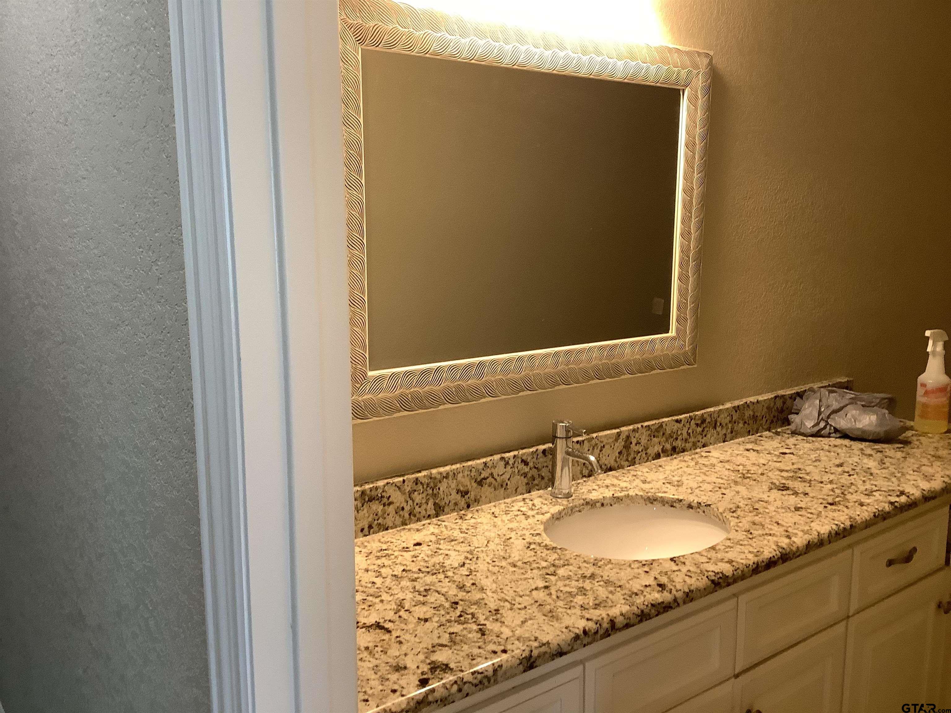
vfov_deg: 45.4
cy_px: 356
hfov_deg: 58.4
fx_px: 852
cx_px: 476
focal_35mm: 31
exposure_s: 1/60
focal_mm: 3.3
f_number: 2.4
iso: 160
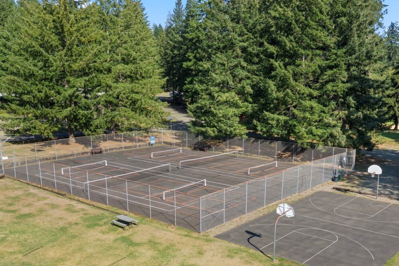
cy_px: 177
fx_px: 432
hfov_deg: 49.4
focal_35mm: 39
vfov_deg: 33.9
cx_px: 228
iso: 100
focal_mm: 10.26
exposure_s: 1/120
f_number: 4
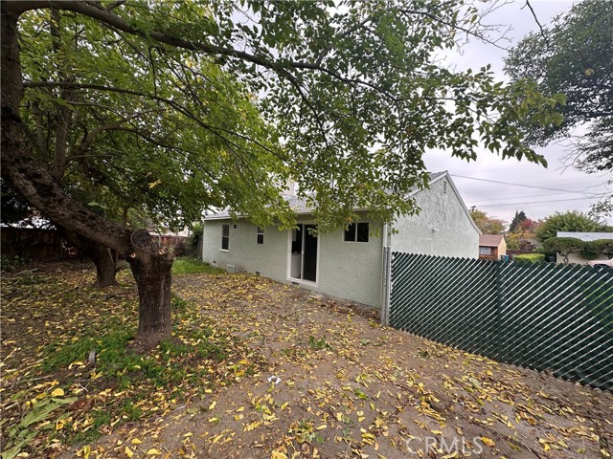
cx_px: 306
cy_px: 230
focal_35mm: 14
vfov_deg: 85.7
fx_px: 248
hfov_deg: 102.1
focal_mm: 2.22
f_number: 2.2
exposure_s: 1/132
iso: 40
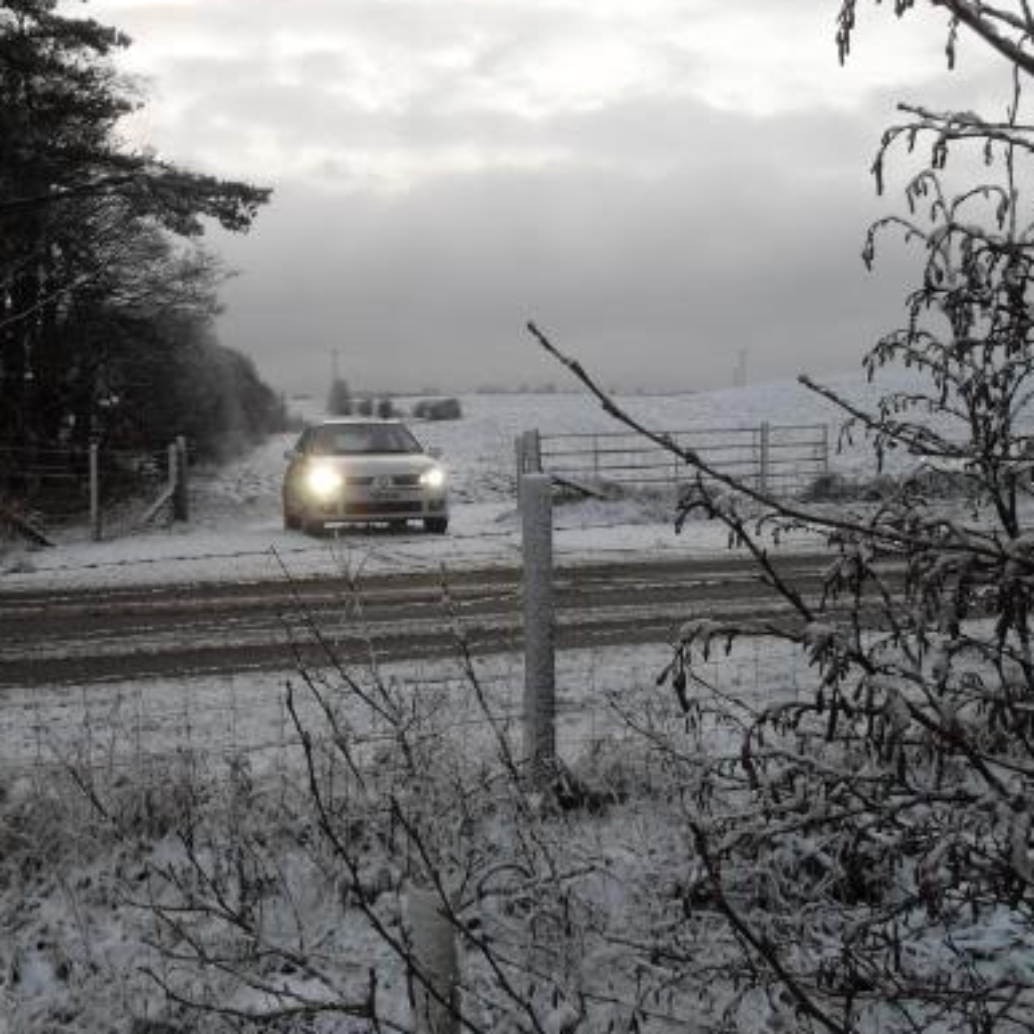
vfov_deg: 40.9
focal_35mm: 41
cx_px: 410
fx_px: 1386
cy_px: 517
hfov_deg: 40.7
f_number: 2.8
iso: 100
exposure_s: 1/90
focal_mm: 6
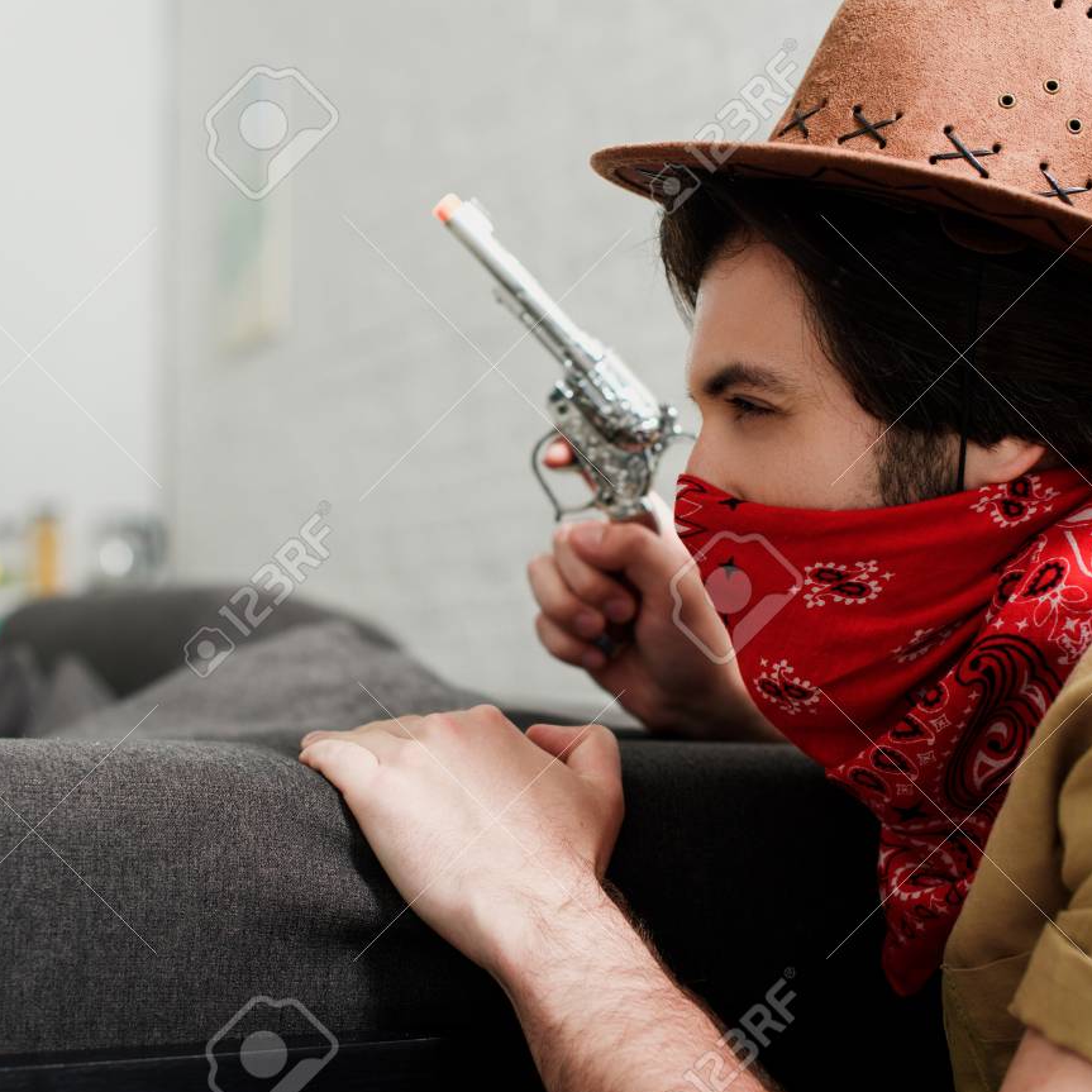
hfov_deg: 26.9
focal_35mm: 64
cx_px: 493
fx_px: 2284
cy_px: 546
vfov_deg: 26.9
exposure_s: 1/200
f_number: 3.5
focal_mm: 50
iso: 200
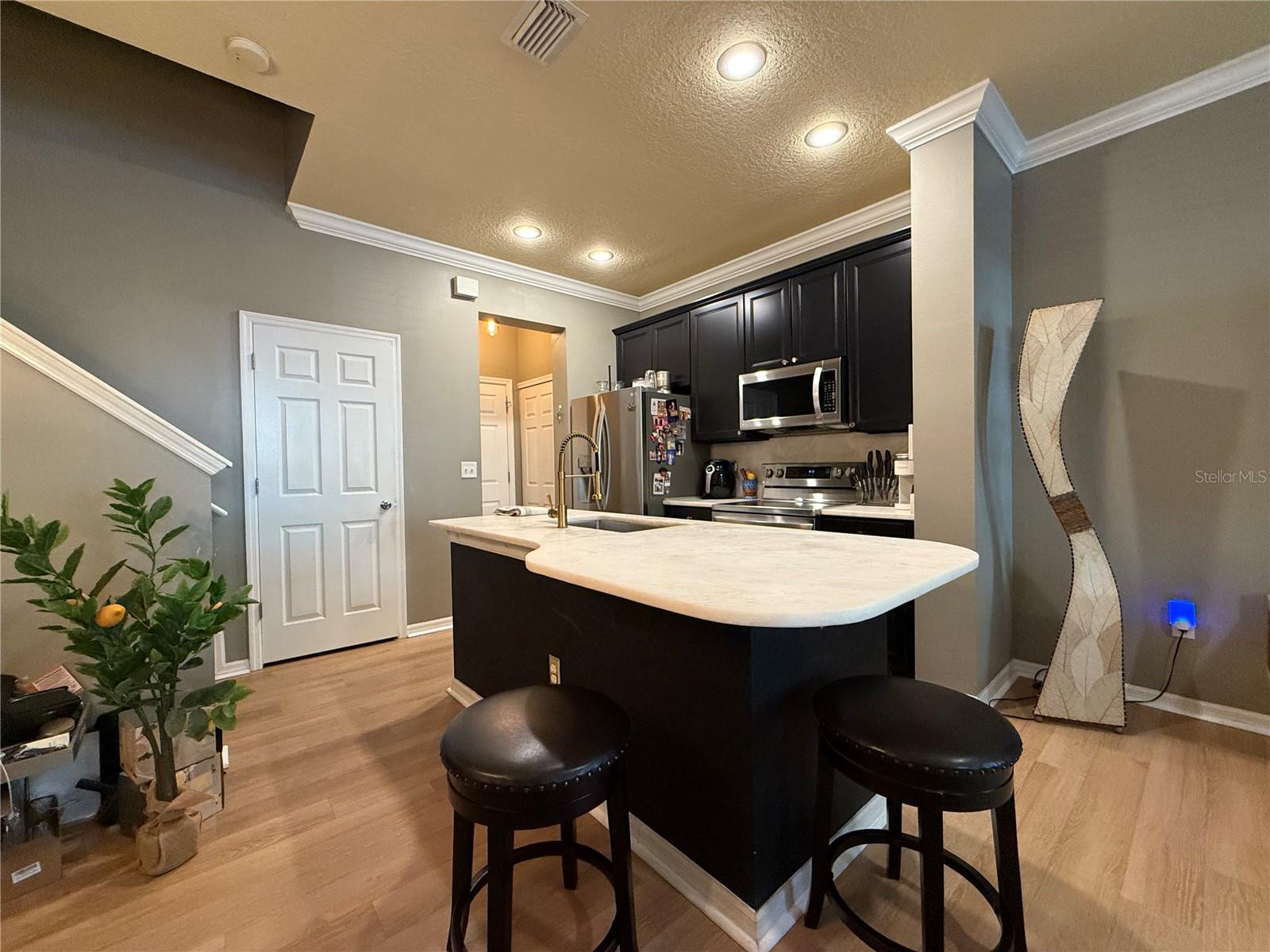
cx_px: 635
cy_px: 476
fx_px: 514
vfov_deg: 85.7
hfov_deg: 102.1
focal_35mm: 14
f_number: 2.2
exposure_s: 1/60
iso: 400
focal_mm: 2.22
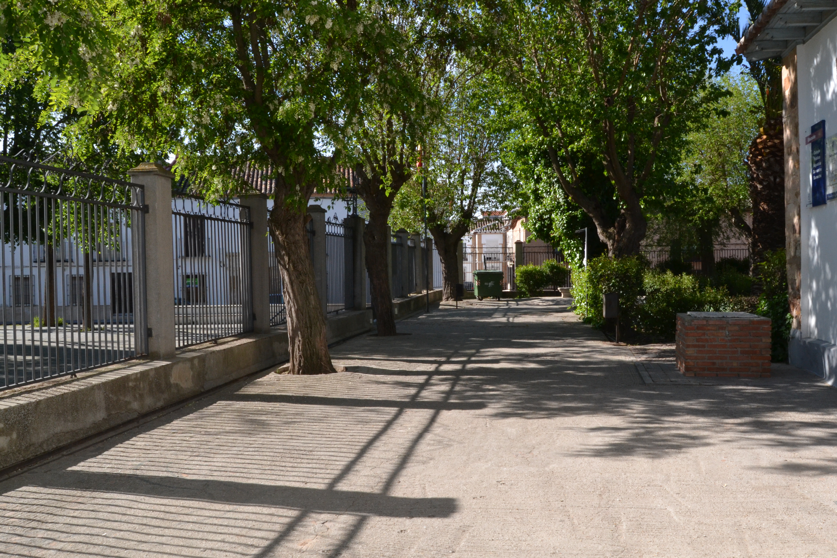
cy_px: 279
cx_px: 418
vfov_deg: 40.0
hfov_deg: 57.2
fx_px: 767
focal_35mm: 33
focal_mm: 22
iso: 800
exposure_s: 1/200
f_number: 18
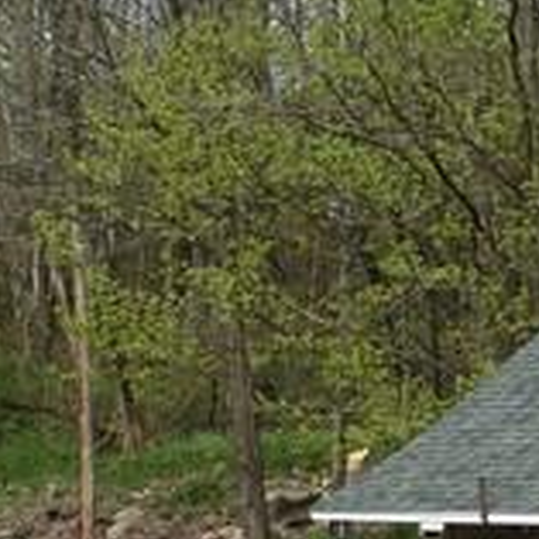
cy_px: 630
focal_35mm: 211
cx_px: 853
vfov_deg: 8.2
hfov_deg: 8.1
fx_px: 3717
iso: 250
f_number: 8
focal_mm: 24
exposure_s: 1/500
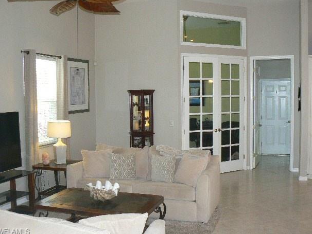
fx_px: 343
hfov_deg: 49.0
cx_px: 156
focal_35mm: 38
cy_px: 113
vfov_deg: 37.7
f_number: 2.8
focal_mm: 6
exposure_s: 1/30
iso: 200
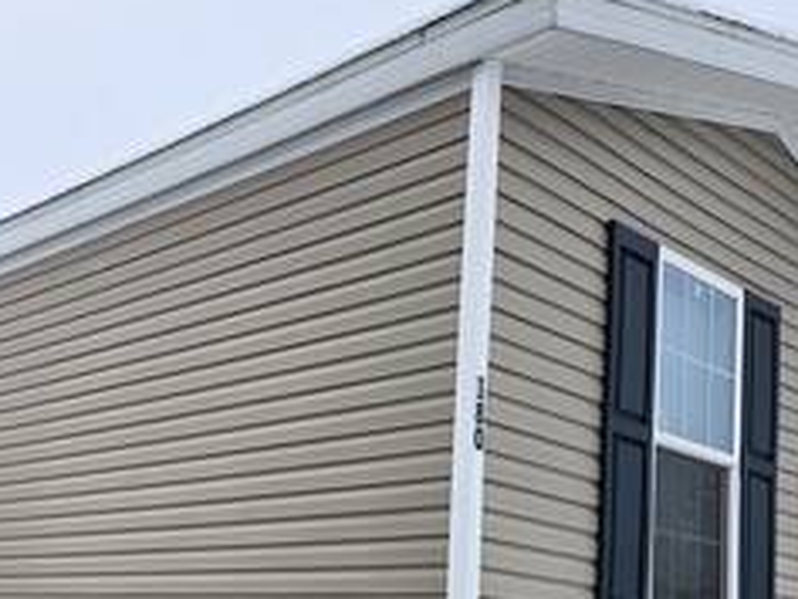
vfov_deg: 27.7
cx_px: 152
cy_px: 572
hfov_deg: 36.8
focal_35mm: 50
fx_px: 1153
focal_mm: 5.4
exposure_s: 1/388
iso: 25
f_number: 1.8
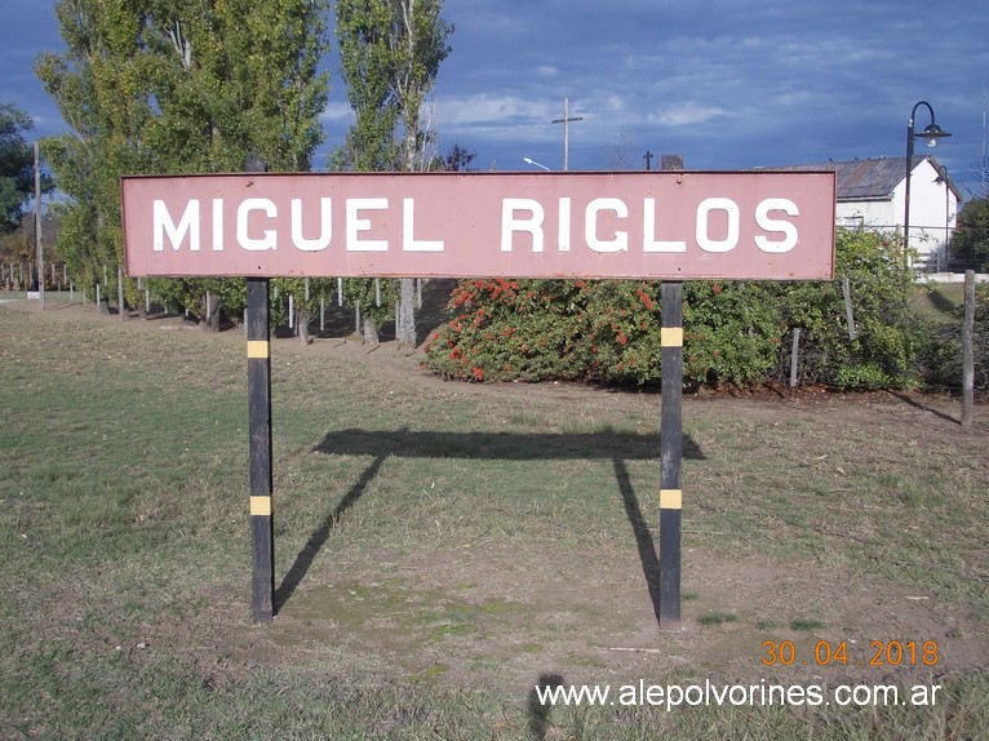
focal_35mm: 43
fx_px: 1228
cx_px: 494
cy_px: 370
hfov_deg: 43.9
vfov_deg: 33.6
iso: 80
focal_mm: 6.1
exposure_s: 1/320
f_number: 6.5
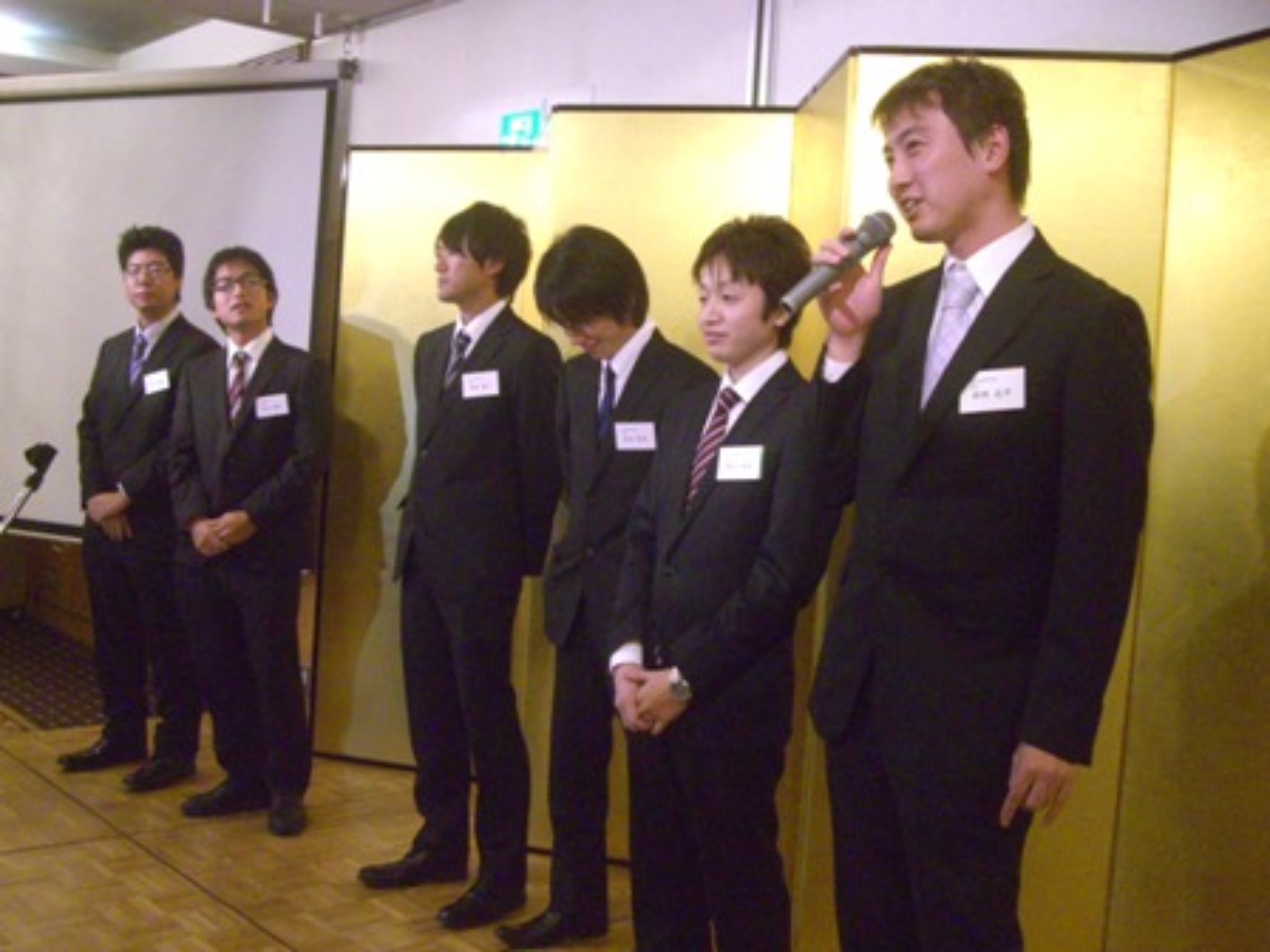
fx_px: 1394
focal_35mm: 38
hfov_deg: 49.0
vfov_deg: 37.7
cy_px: 476
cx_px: 635
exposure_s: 1/160
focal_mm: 7.9
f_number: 2.8
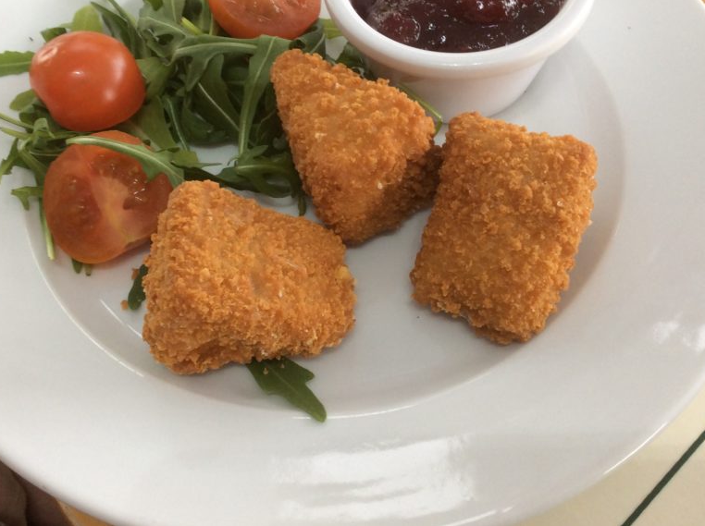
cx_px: 313
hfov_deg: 43.8
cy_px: 174
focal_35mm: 43
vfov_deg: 33.2
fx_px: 874
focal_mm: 3.3
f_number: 2.4
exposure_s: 1/25
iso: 40
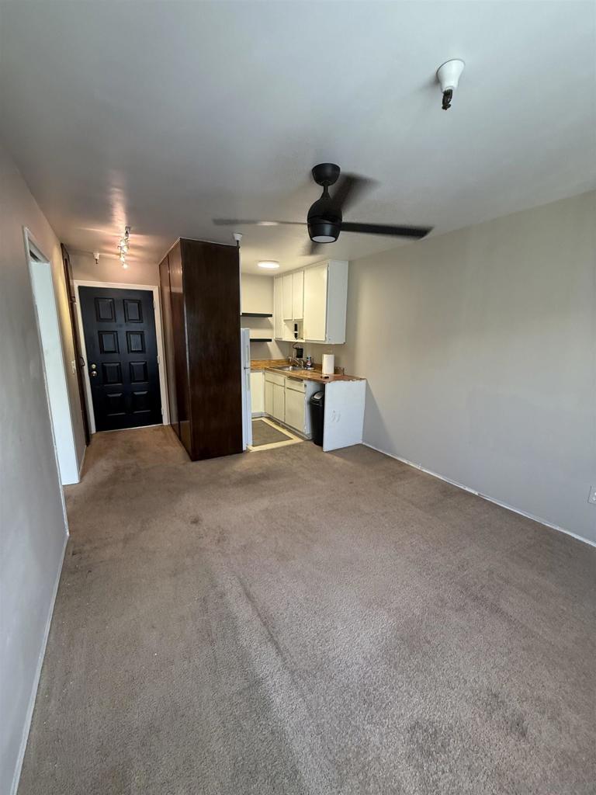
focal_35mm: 14
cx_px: 298
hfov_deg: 85.7
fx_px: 321
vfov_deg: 102.1
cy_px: 398
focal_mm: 2.22
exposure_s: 1/60
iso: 200
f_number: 2.2
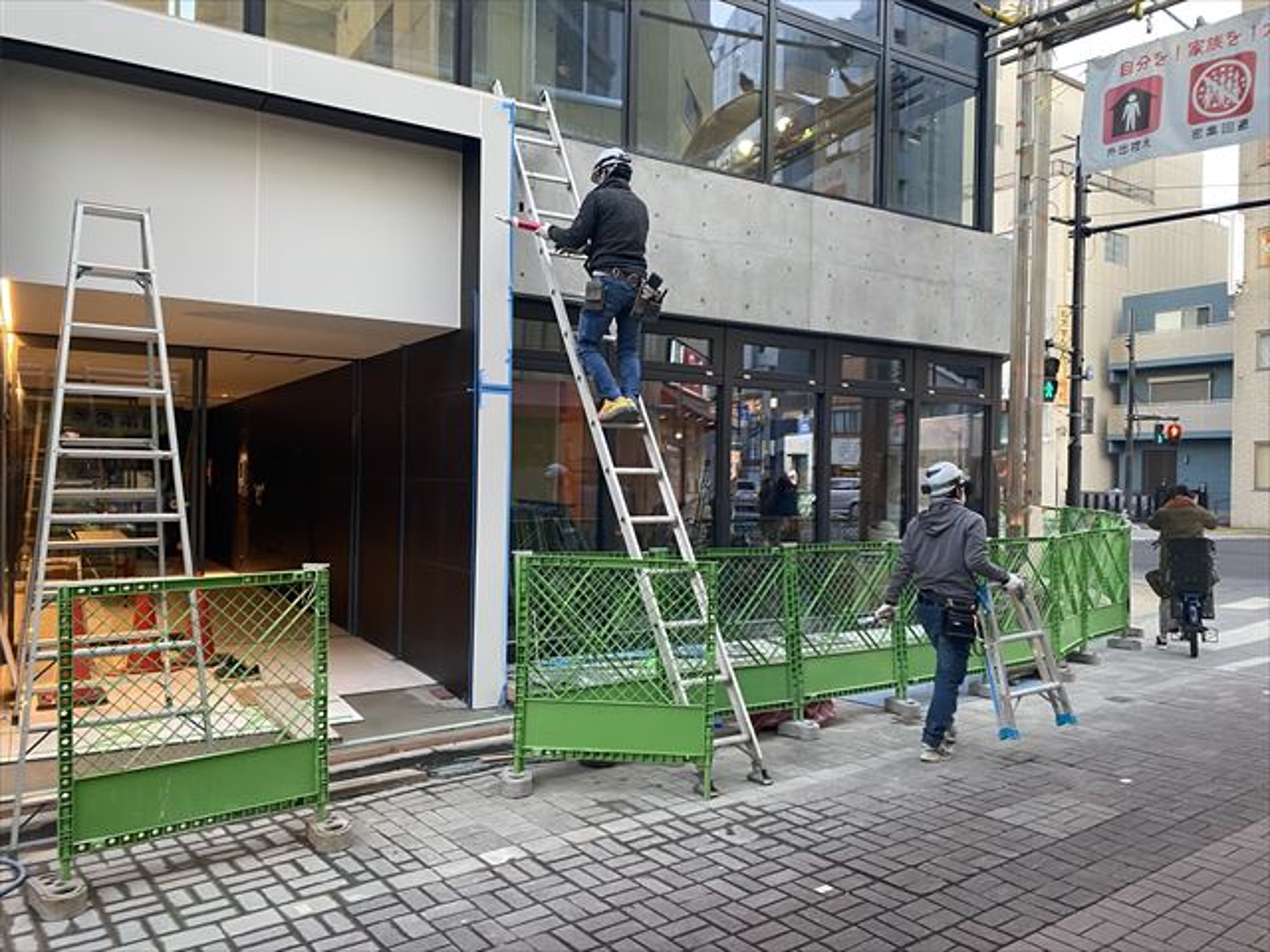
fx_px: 954
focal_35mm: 26
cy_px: 476
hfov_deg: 67.3
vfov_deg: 53.1
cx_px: 635
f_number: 1.8
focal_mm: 4.25
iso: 100
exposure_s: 1/50
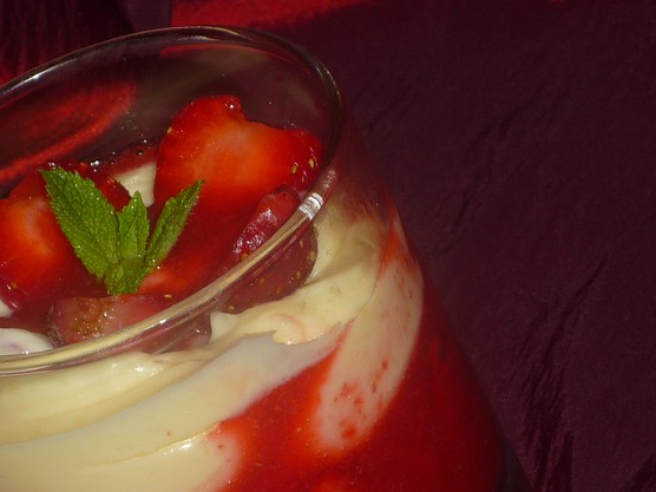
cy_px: 348
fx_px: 4093
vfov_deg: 6.9
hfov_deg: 9.2
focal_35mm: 216
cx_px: 238
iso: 100
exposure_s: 1/60
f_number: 5.8
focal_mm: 18.6
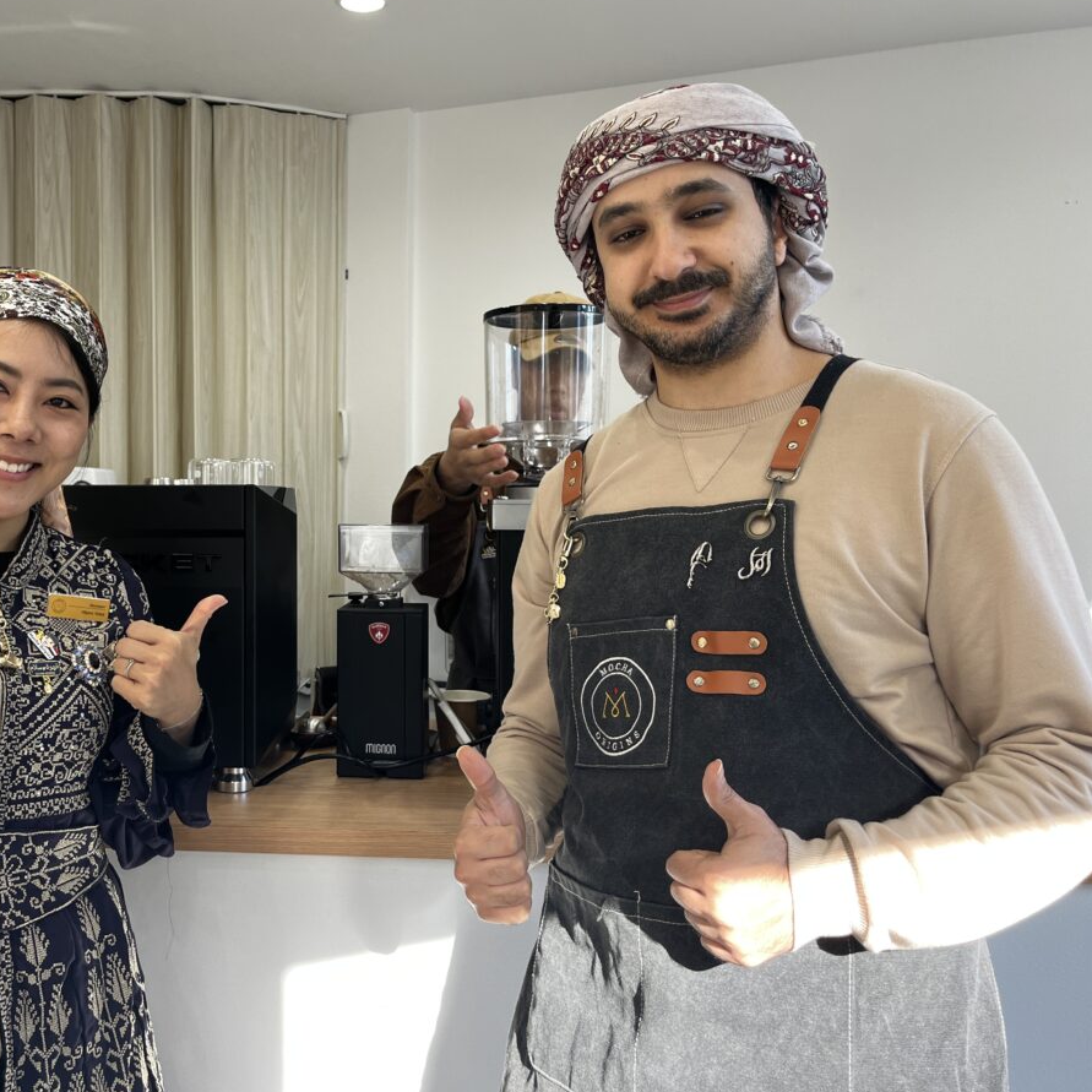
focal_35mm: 33
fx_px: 1178
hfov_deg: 48.9
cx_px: 369
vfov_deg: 49.7
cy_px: 511
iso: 64
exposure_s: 1/121
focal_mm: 5.1
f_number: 1.6
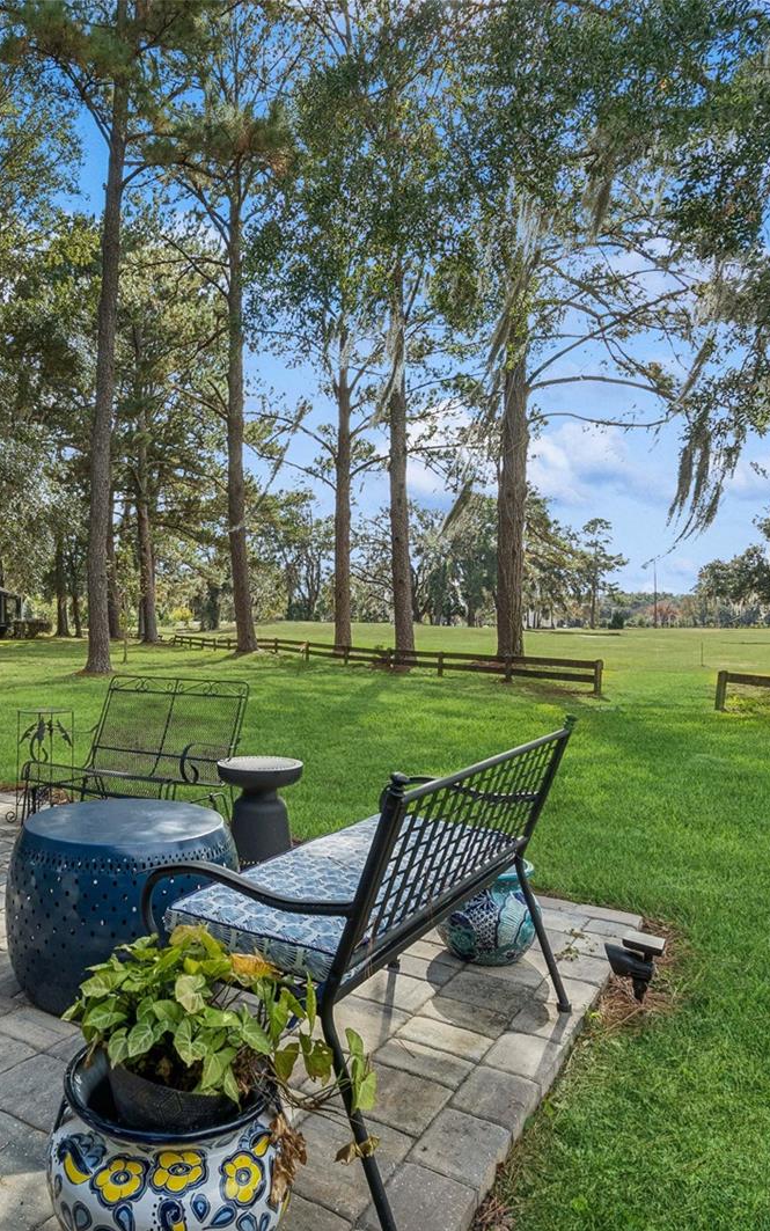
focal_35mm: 23
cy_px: 616
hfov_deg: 51.0
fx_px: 772
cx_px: 201
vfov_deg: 77.1
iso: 200
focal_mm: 10
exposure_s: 1/200
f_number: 8
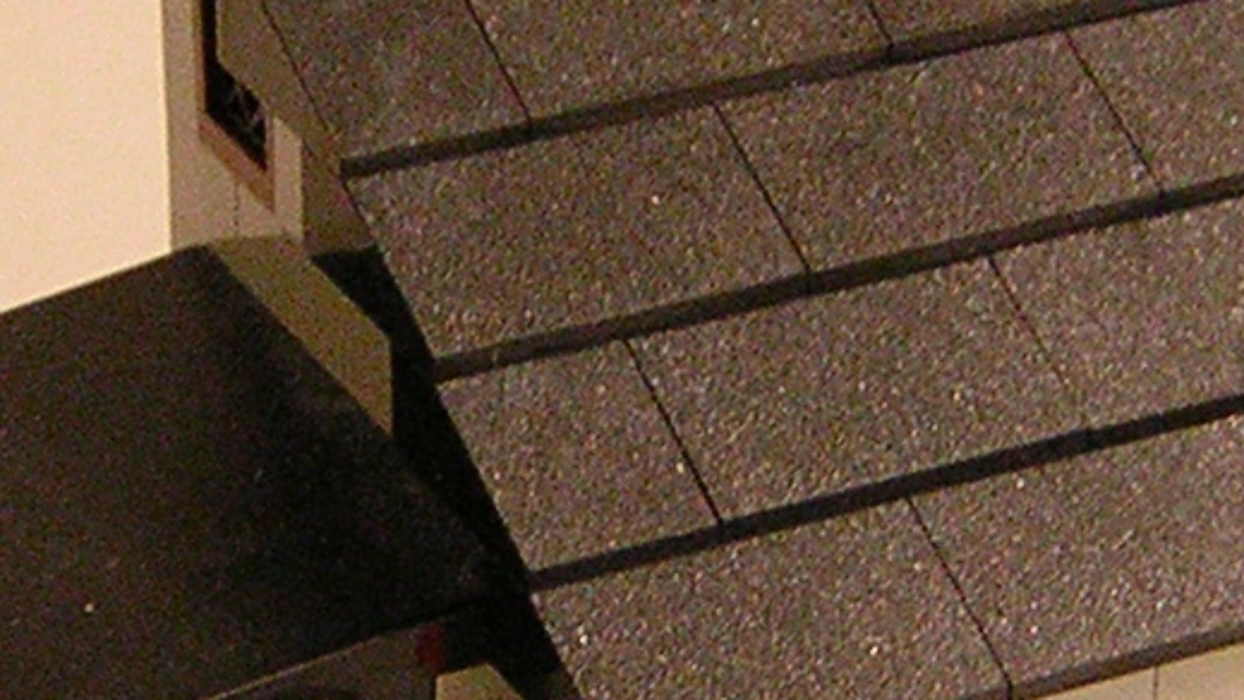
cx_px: 767
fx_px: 5212
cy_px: 559
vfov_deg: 7.7
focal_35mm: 158
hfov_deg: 13.6
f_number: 2.9
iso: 155
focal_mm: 6.1
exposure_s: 1/5.3
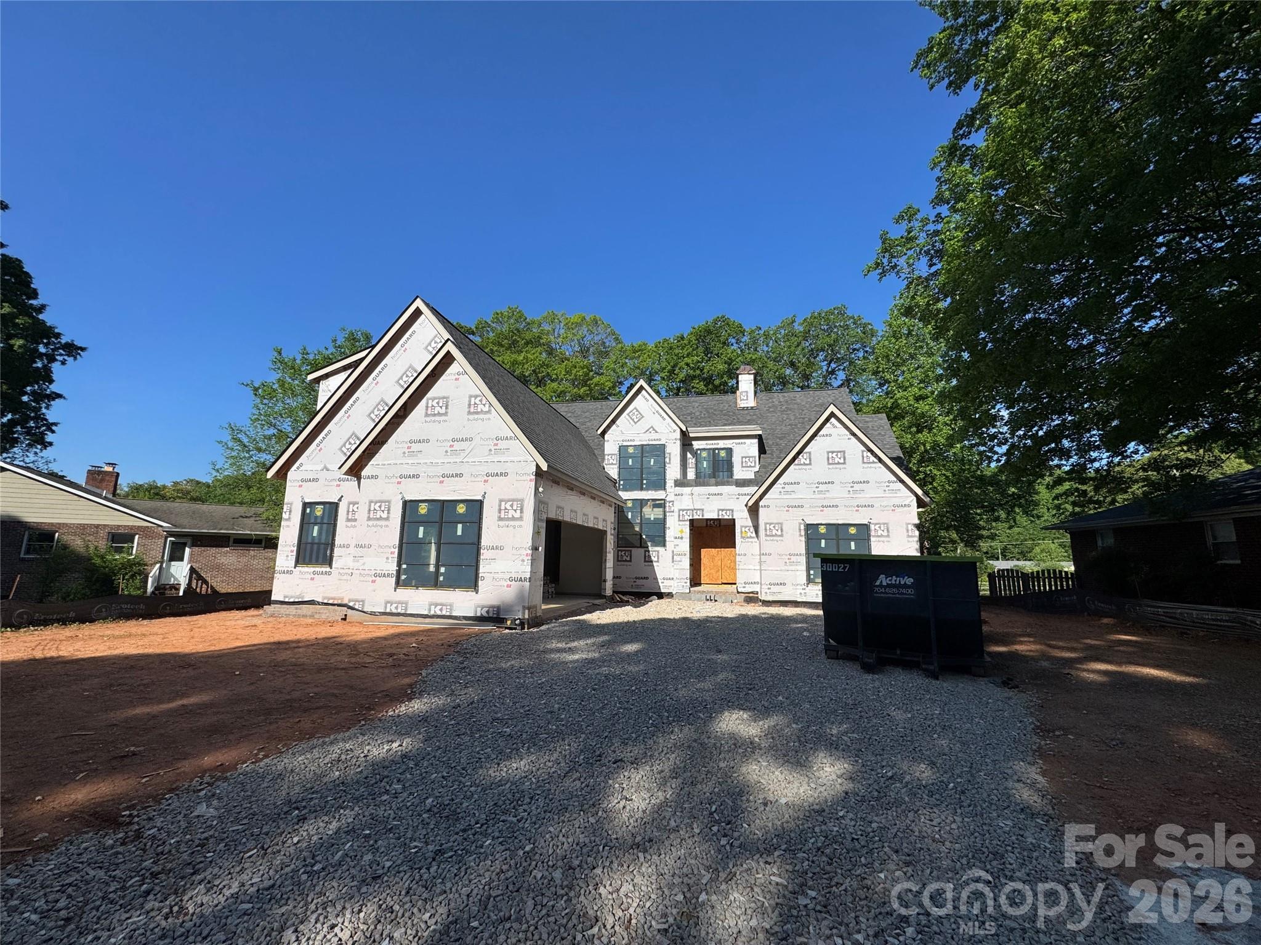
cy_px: 472
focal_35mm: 14
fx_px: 510
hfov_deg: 102.1
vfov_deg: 85.7
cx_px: 630
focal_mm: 2.22
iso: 50
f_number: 2.2
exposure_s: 1/3906
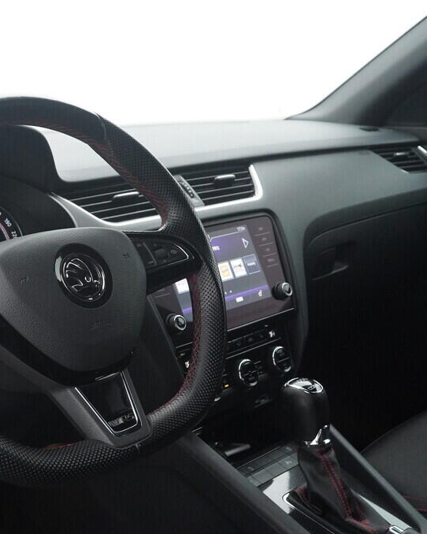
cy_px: 267
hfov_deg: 28.7
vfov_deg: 36.7
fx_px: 806
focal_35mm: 51
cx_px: 58
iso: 4000
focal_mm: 24
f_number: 6.3
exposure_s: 1/250
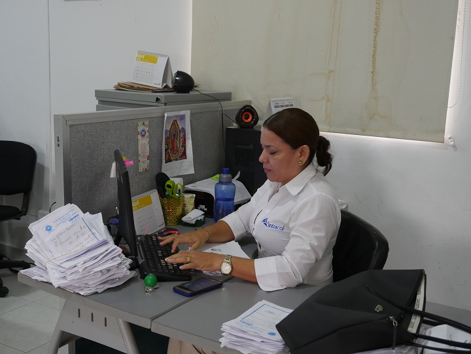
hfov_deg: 42.9
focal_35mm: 44
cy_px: 177
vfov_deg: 32.9
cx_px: 236
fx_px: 599
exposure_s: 1/60
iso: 1250
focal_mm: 22
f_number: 4.5
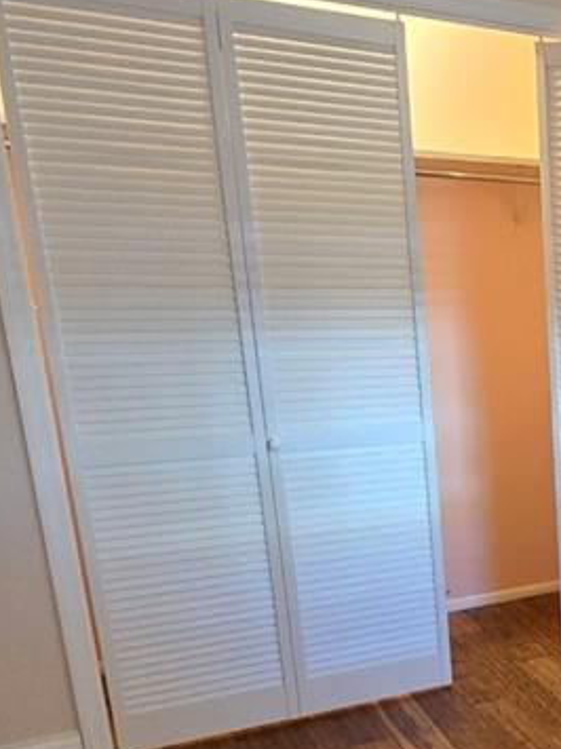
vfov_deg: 41.9
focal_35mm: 44
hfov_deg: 24.3
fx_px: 951
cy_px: 542
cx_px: 875
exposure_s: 1/60
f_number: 2.2
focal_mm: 2.2
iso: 1000
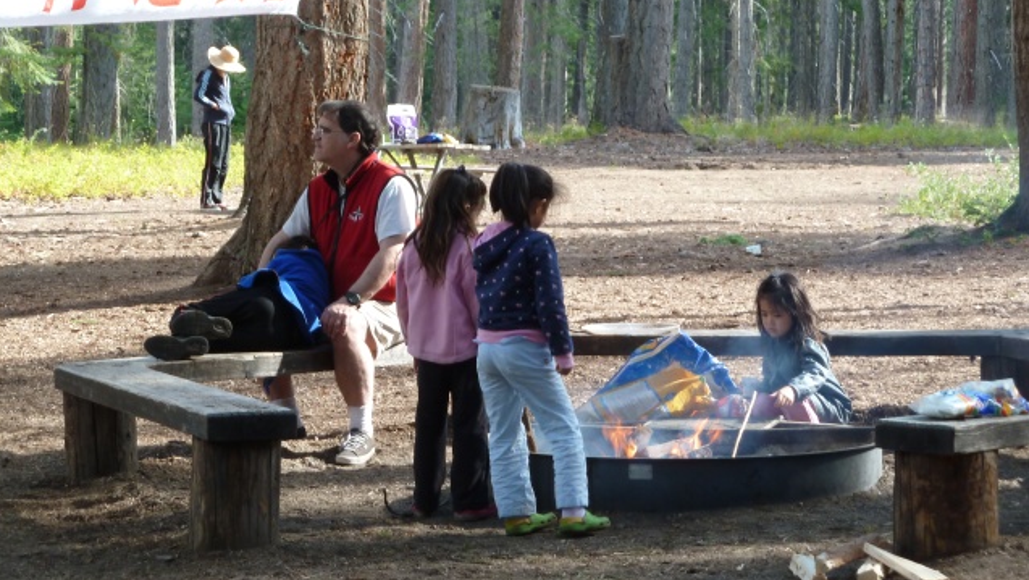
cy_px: 252
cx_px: 515
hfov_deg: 15.3
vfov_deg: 8.7
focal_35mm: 140
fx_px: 3822
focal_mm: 21
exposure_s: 1/40
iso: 125
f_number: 4.4
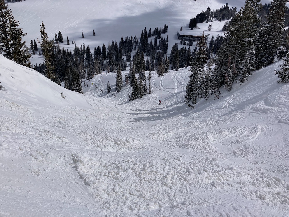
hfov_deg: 63.4
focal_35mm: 28
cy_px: 108
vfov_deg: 49.7
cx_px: 144
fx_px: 234
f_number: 1.8
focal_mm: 3.99
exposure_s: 1/16393
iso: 25
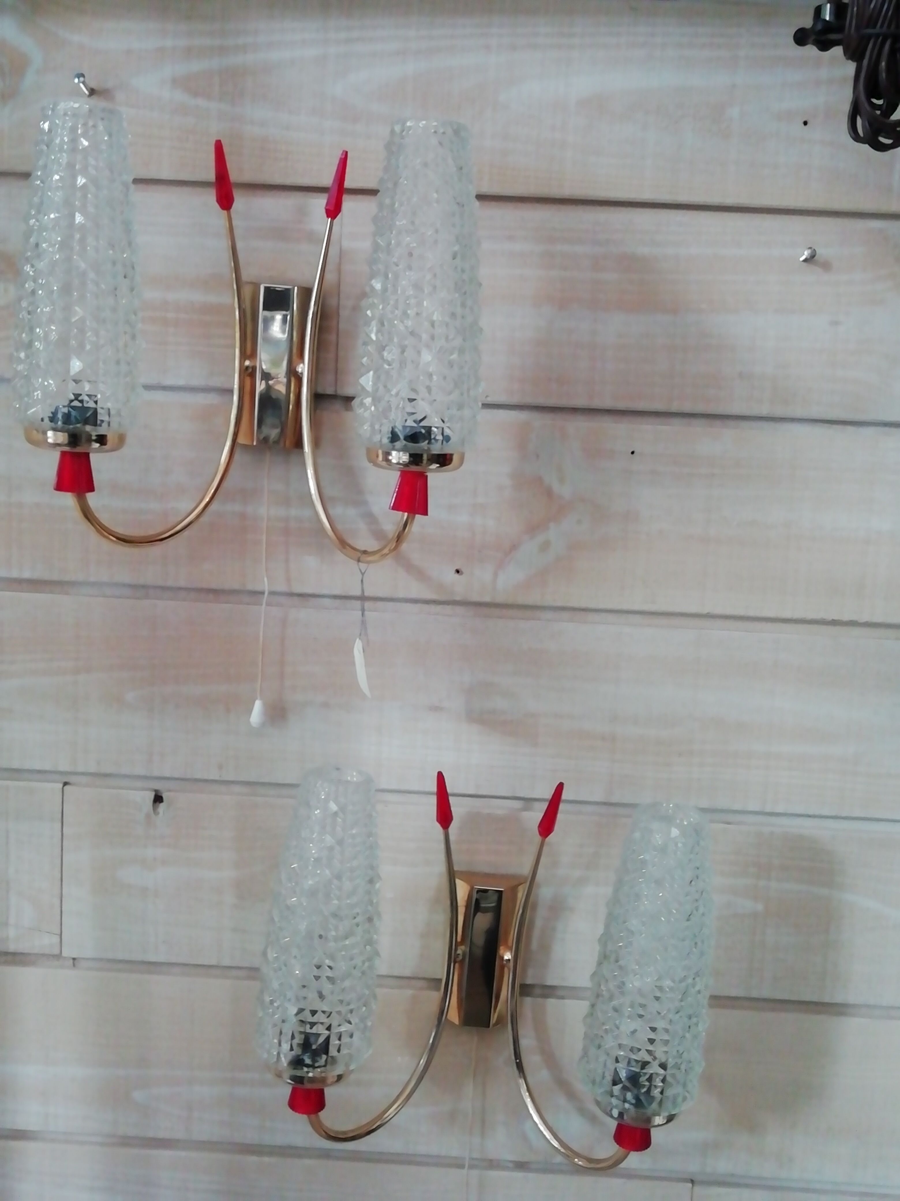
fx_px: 1283
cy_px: 600
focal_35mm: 37
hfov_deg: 38.7
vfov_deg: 50.1
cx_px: 450
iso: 320
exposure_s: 1/25
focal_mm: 3.46
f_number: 2.2
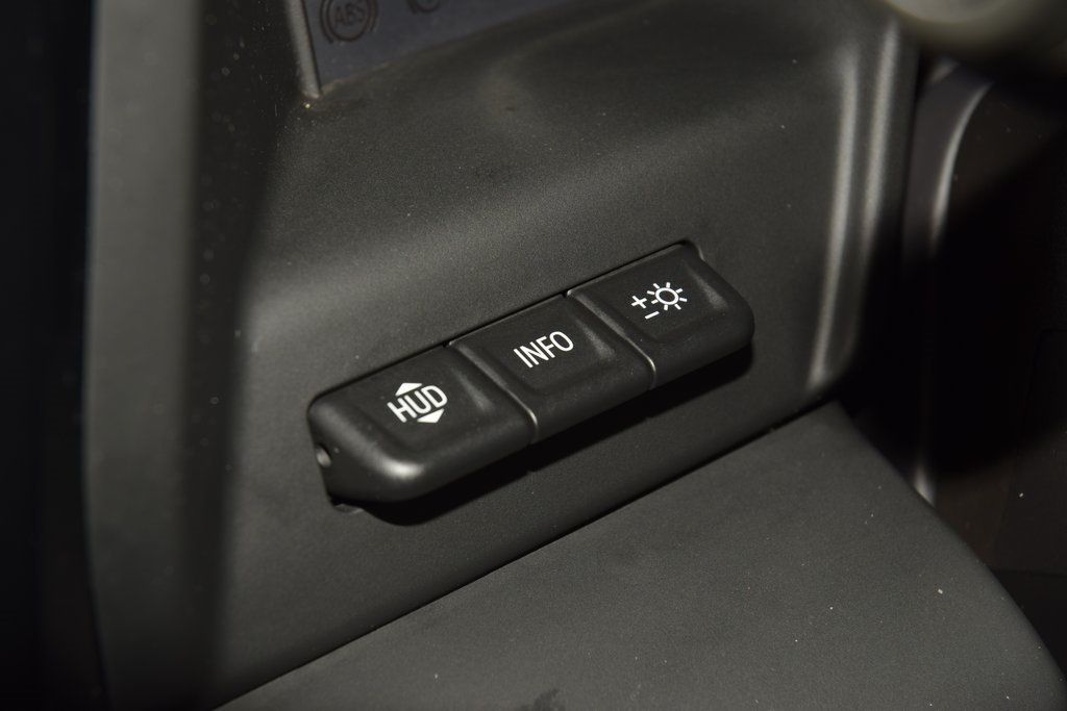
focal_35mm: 105
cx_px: 534
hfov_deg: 19.5
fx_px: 3112
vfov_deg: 13.0
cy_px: 356
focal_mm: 70
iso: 100
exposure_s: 1/125
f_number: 8
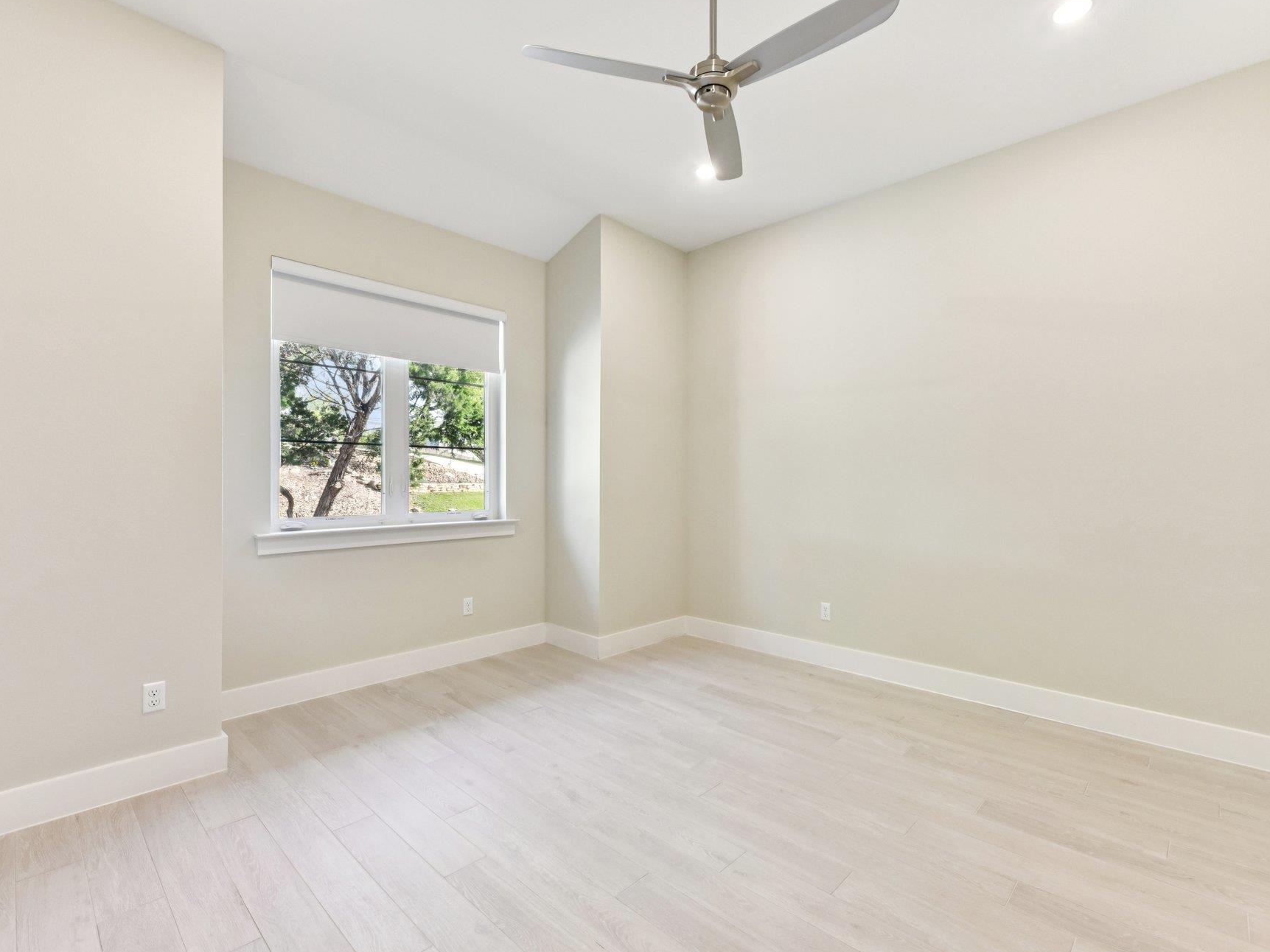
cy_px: 482
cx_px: 646
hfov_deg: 94.5
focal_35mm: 16
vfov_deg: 78.1
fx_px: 587
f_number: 8
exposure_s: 1/15
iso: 360
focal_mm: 14
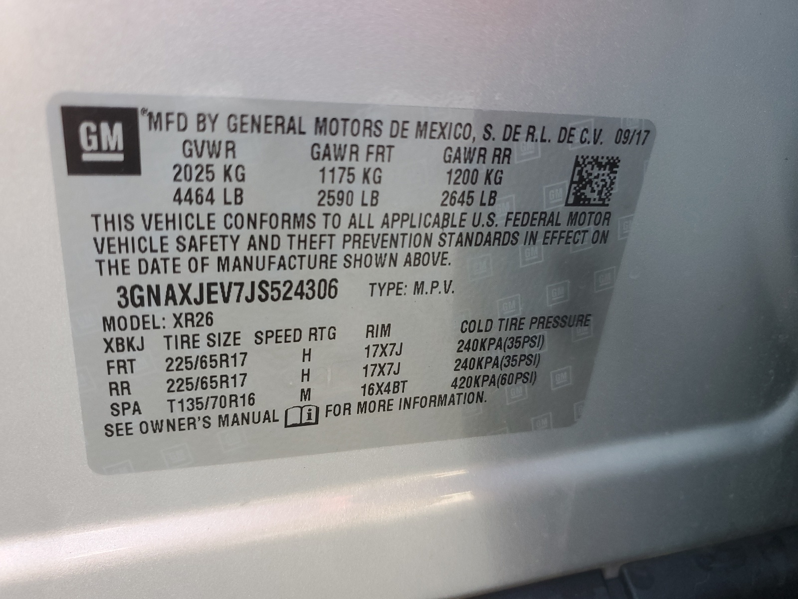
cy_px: 300
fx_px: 599
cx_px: 399
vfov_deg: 53.1
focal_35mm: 26
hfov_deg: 67.3
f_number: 1.5
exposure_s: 1/120
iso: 63
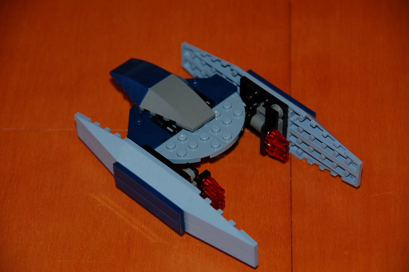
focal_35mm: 142
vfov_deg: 9.6
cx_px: 204
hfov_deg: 14.4
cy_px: 136
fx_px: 1618
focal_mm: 95
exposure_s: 1/60
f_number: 5.6
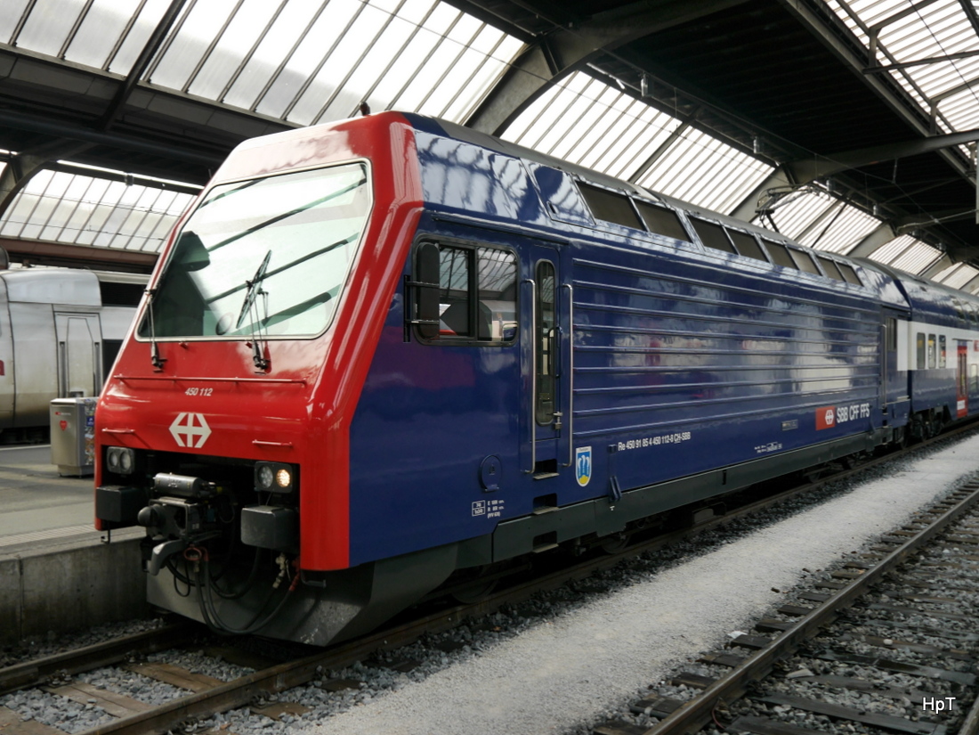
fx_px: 962
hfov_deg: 54.0
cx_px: 490
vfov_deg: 41.8
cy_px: 368
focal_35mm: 34
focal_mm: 17
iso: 160
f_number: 4
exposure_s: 1/100
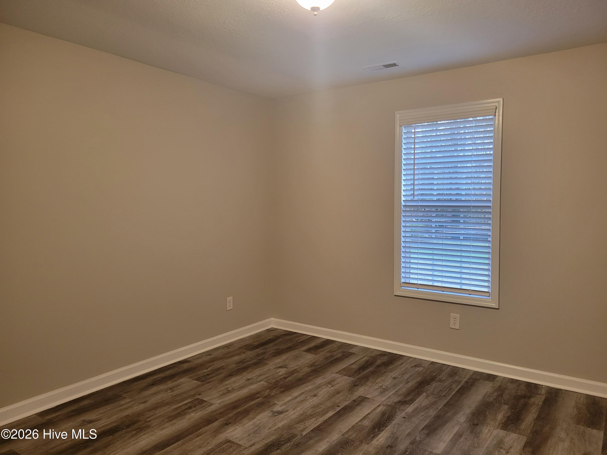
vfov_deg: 53.1
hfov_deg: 67.3
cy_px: 228
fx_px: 456
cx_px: 304
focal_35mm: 26
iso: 250
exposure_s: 1/40
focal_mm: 5.4
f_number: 1.8
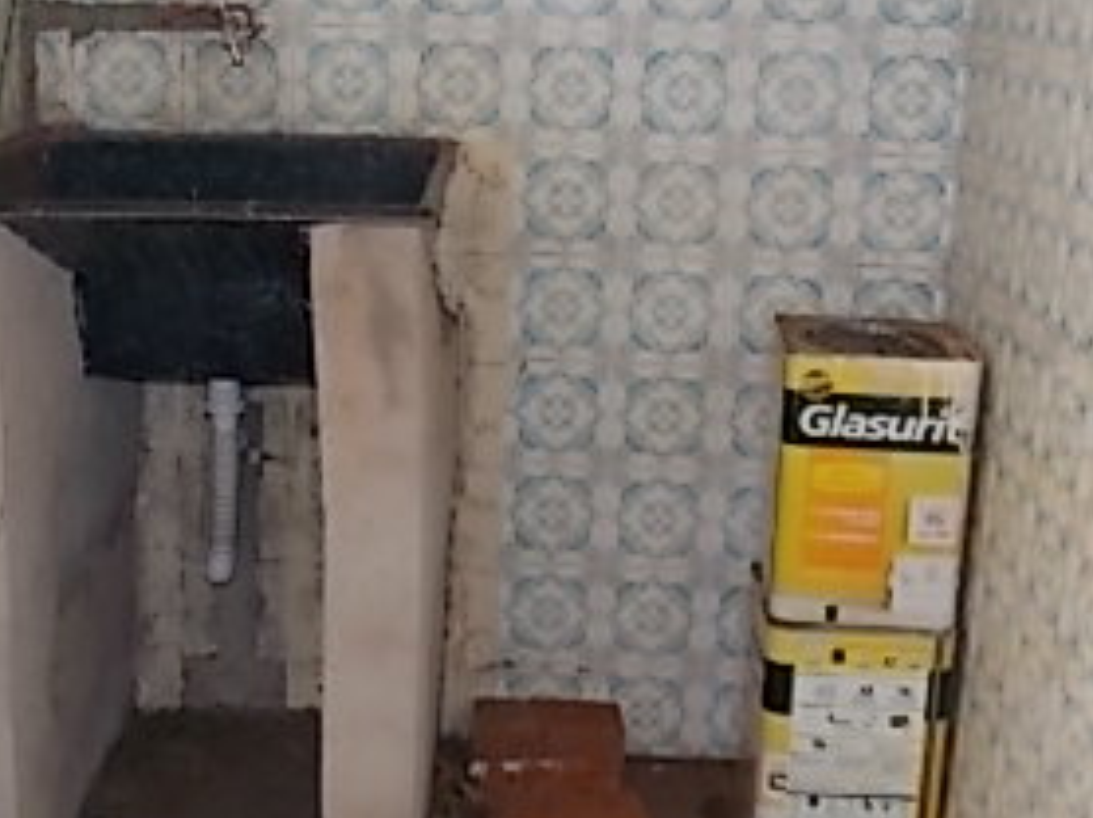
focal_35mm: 53
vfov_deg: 27.5
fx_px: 1672
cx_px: 436
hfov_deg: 36.1
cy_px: 362
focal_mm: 4
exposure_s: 1/100
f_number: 3.1
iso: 80
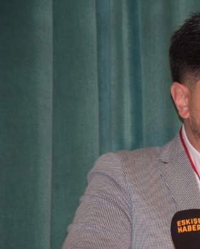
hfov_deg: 4.8
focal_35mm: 321
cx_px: 257
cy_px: 139
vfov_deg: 6.0
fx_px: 2372
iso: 1600
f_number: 5.6
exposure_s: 1/60
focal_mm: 105
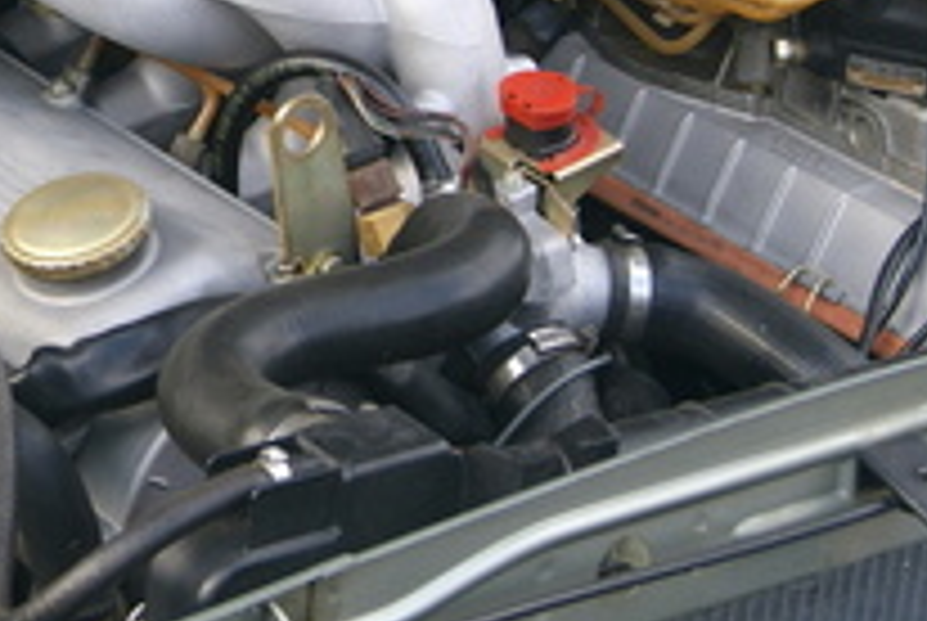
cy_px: 22
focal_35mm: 152
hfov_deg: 13.2
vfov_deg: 9.0
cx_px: -74
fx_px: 3931
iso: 100
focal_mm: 35
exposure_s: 1/80
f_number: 5.6
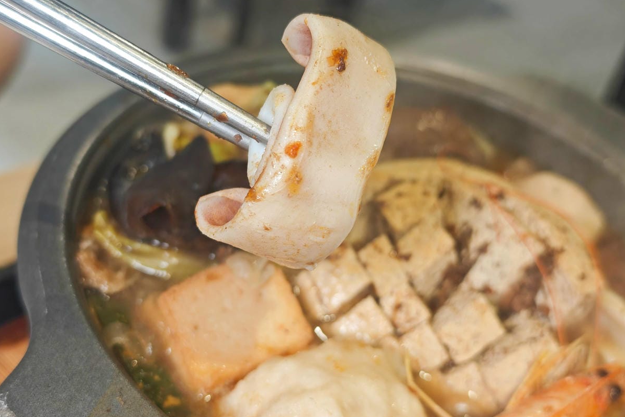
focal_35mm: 46
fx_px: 799
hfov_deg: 42.7
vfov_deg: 29.2
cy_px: 191
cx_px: 312
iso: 200
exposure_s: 1/120
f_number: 2
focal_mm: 8.72
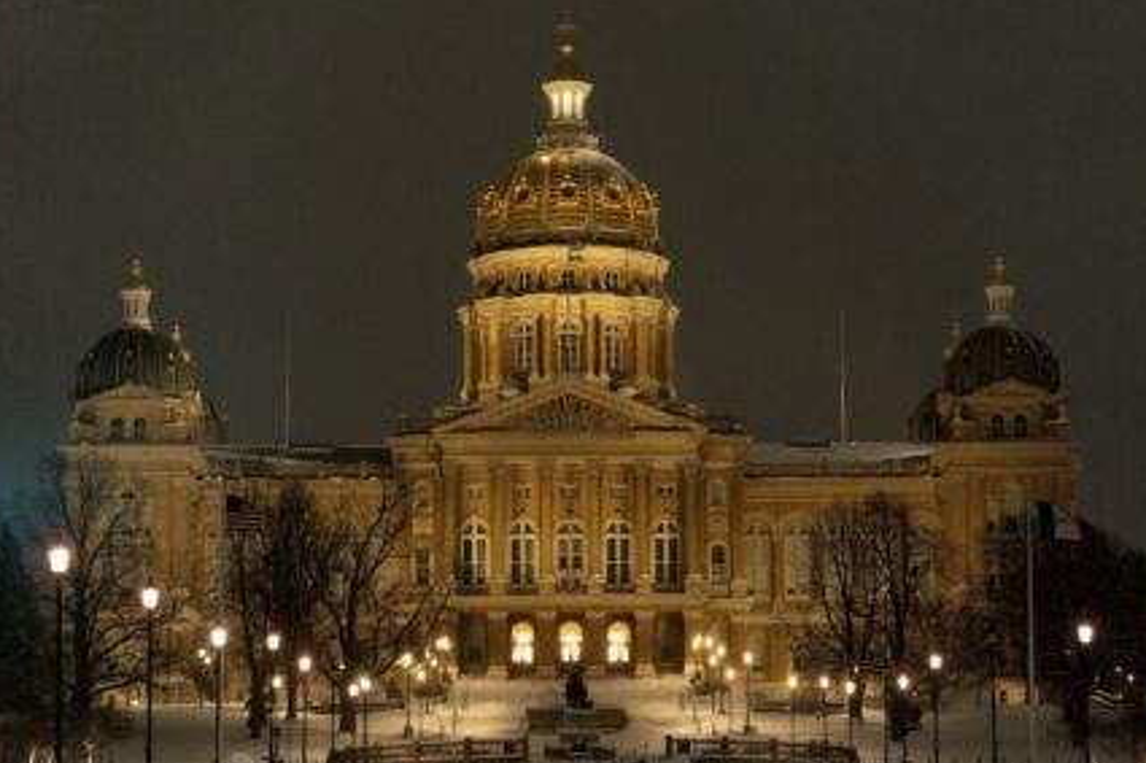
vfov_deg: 12.7
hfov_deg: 18.9
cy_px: 391
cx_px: 577
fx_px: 3436
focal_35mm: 108
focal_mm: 102
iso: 4000
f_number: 2.8
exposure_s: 1/400
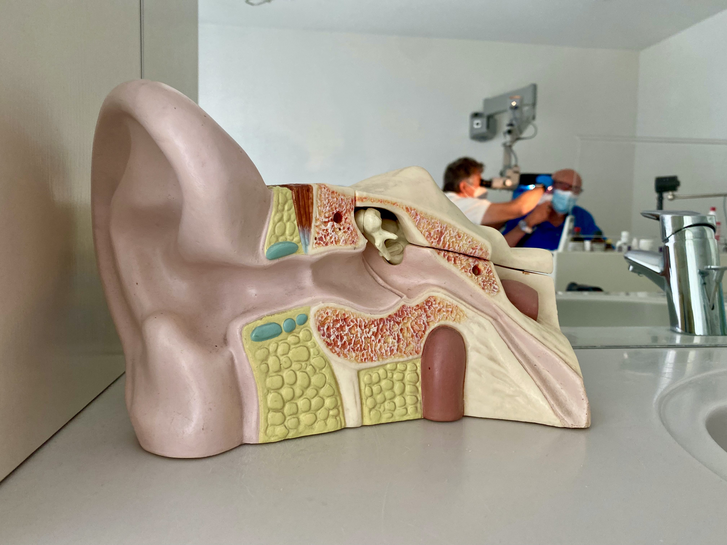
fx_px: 546
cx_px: 364
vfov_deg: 53.1
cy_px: 272
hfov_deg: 67.3
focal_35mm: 26
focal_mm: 4.25
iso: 125
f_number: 1.8
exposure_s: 1/112
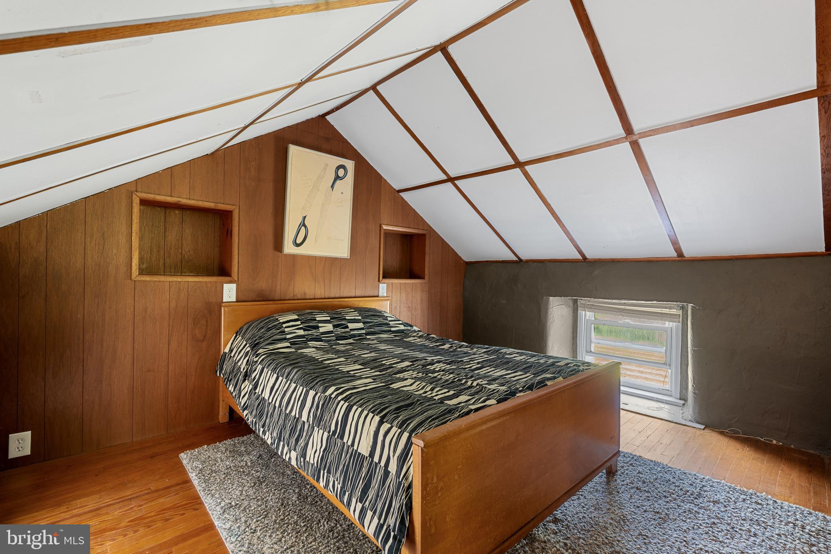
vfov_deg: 73.7
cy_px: 277
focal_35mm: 16
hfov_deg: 96.7
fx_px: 369
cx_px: 416
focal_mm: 16
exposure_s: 1.6
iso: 400
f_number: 8
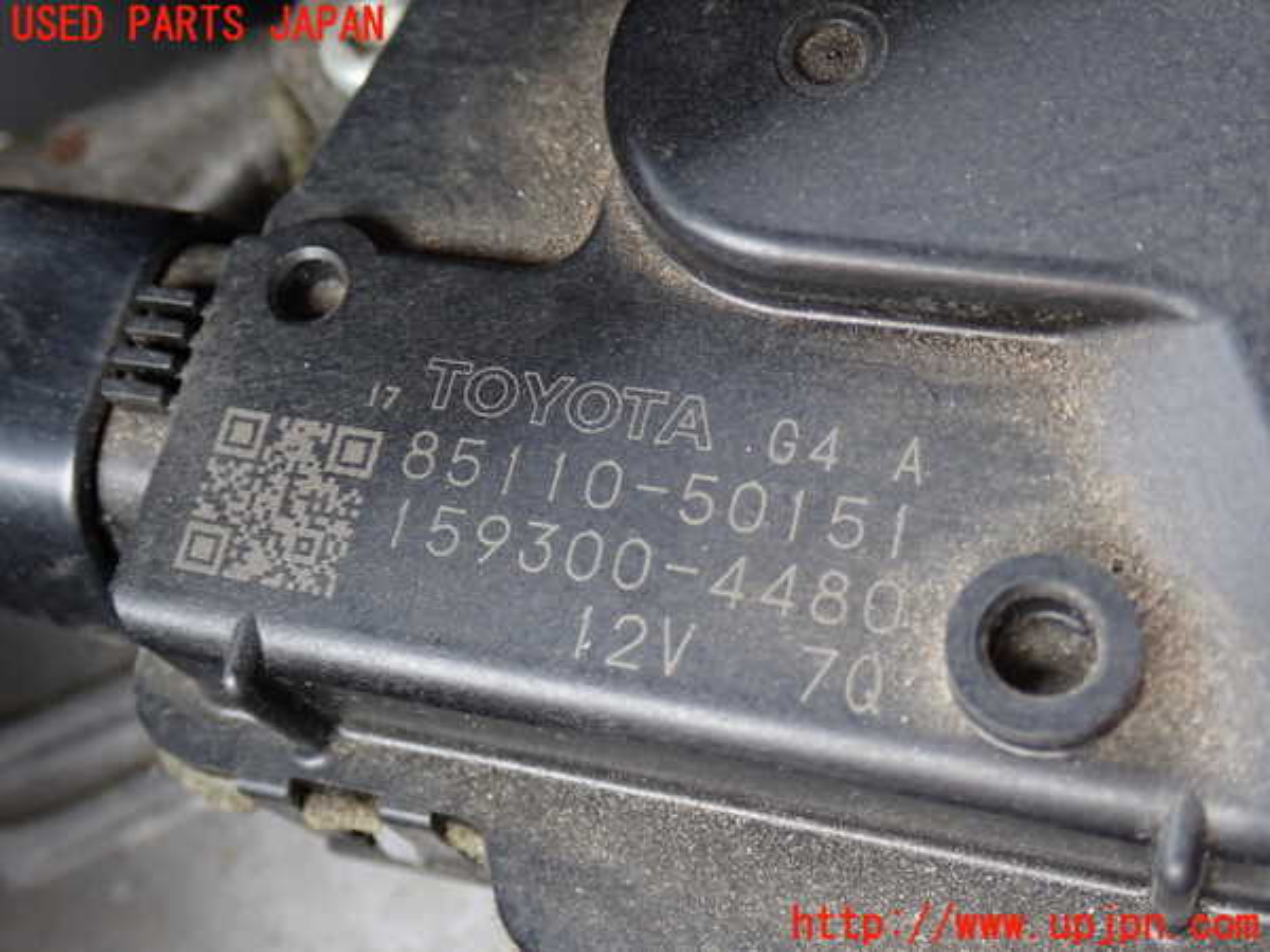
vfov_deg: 29.1
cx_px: 635
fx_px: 1834
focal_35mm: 50
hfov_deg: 38.2
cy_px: 476
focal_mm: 9.01
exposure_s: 1/50
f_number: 3.2
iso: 320
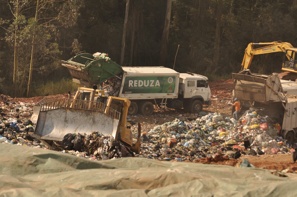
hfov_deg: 9.8
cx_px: 148
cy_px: 98
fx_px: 1730
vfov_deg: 6.5
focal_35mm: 210
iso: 200
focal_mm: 140
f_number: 4
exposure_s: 1/1000
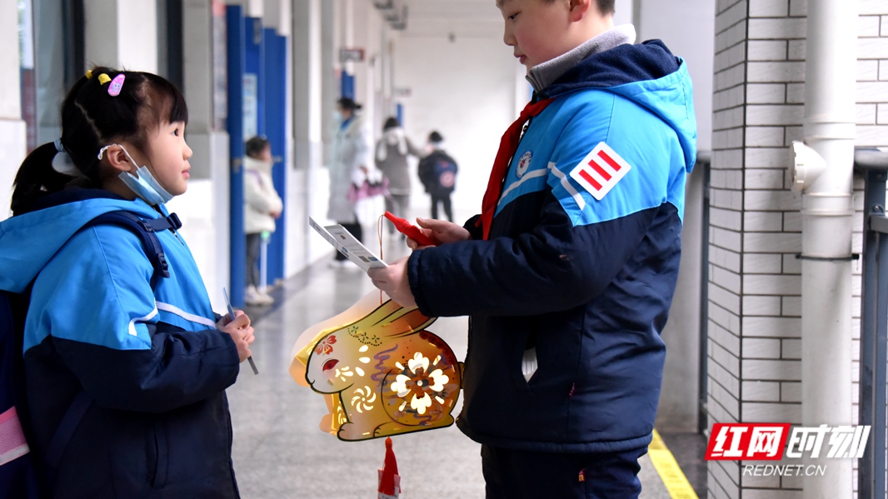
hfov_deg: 30.6
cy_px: 204
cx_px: 446
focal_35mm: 69
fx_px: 1624
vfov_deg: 17.5
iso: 6400
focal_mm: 65
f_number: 5
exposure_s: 1/25
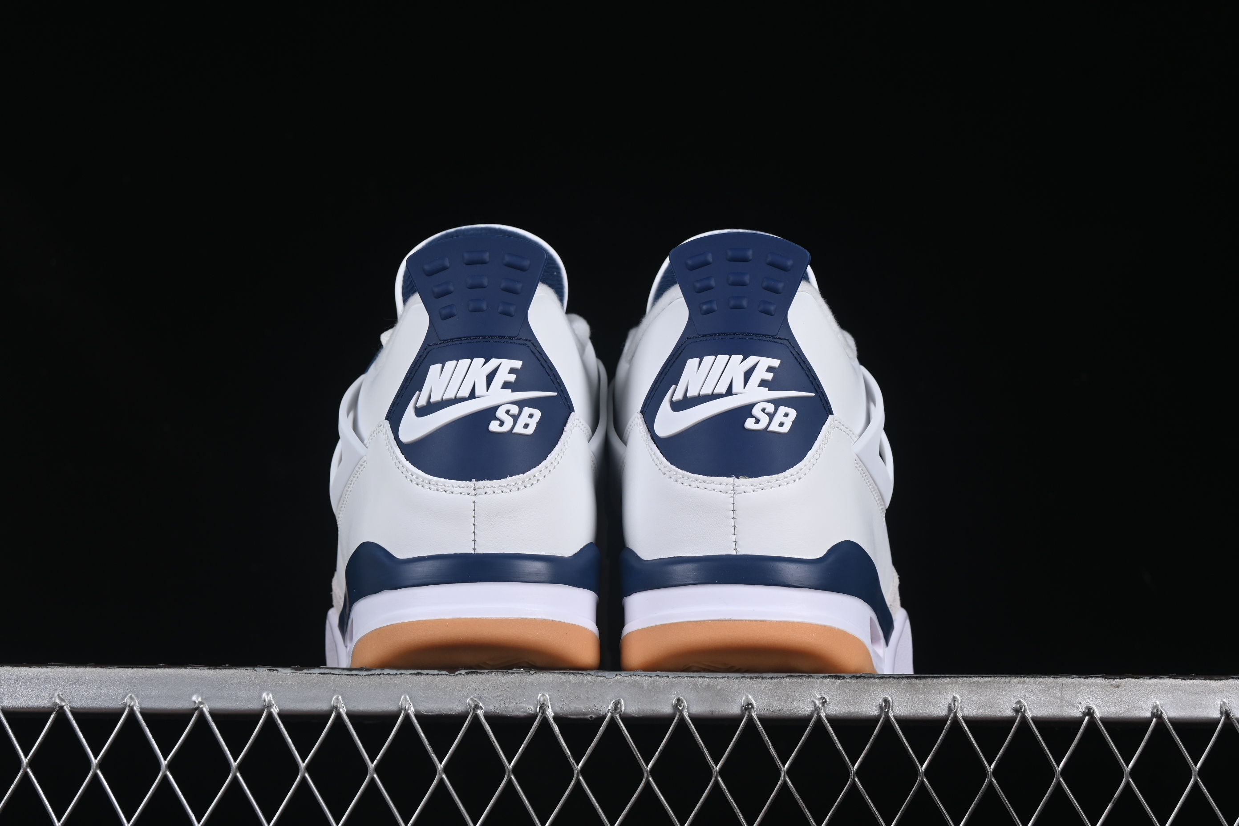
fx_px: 2581
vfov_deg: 18.2
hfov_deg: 27.0
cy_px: 413
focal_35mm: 75
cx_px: 620
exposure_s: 1/80
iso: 160
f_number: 8
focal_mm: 50
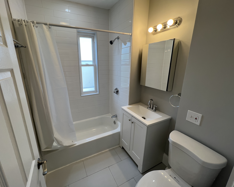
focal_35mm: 14
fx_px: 97
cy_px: 91
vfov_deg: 88.0
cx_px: 107
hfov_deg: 100.5
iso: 40
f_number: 1.8
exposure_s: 1/120
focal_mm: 1.57
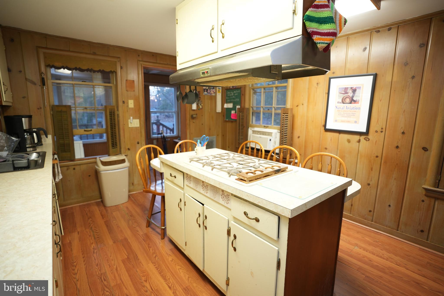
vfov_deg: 69.8
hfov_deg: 92.6
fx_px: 212
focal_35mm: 17
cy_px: 148
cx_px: 222
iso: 640
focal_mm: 17.2
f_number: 2.8
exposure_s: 1/60
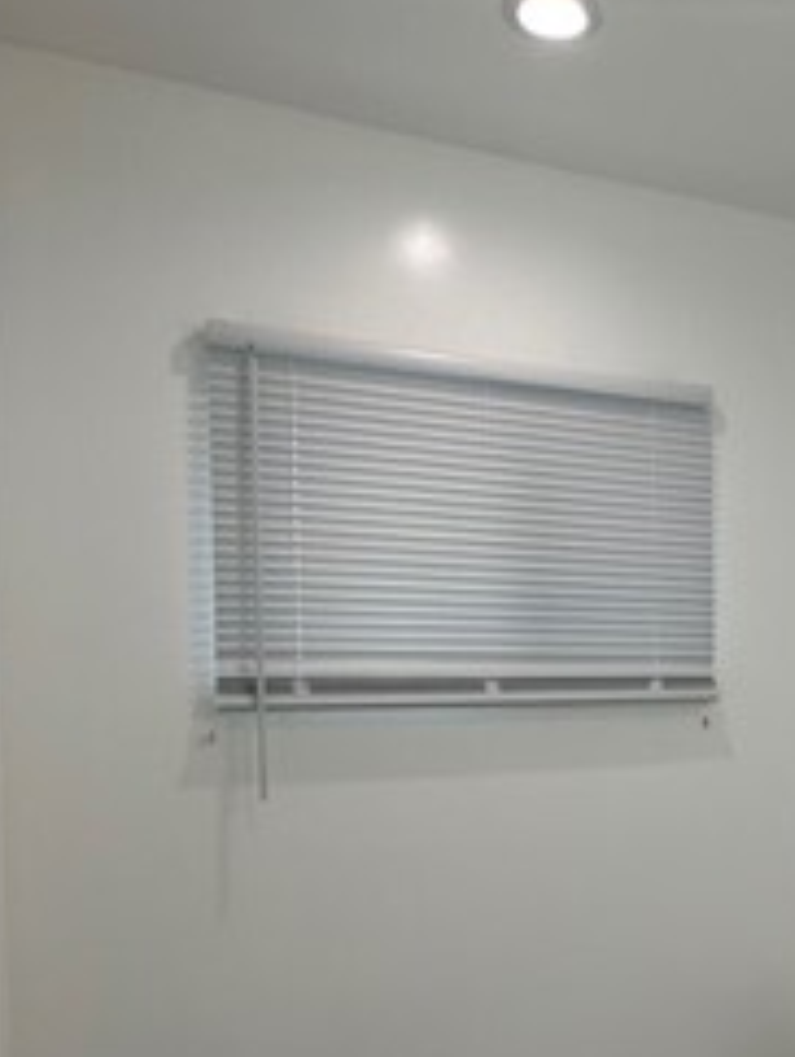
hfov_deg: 35.3
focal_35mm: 37
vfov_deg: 49.0
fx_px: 1131
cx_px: 782
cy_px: 729
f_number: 2.2
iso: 40
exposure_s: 1/120
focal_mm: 2.22
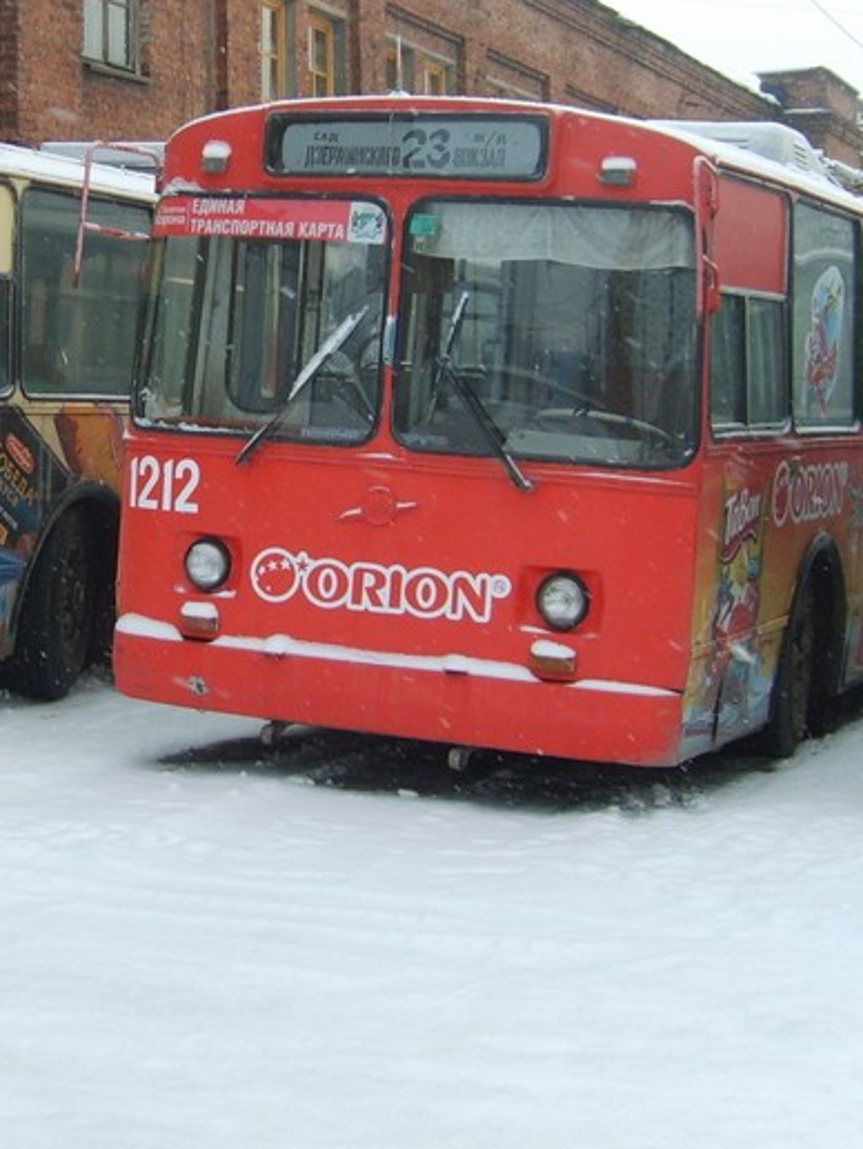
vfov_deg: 36.5
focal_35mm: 52
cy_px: 400
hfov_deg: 28.0
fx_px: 1728
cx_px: 489
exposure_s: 1/125
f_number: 2.8
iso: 50
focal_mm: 5.8
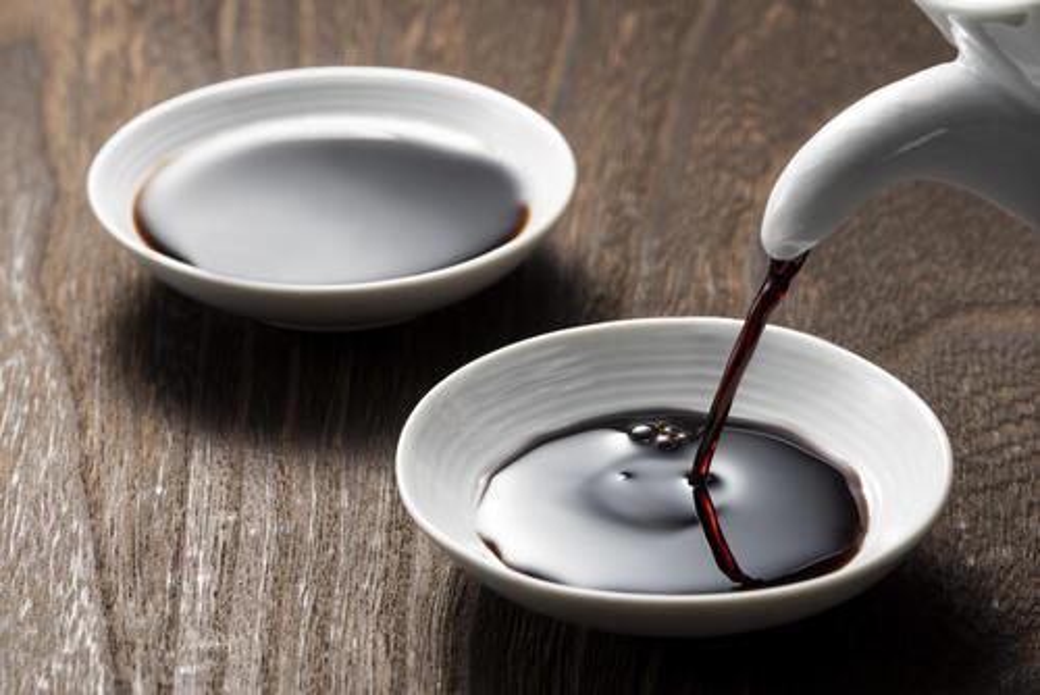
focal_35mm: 105
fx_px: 3035
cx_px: 520
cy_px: 348
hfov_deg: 19.4
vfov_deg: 13.1
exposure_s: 1/250
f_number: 16
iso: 100
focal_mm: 105
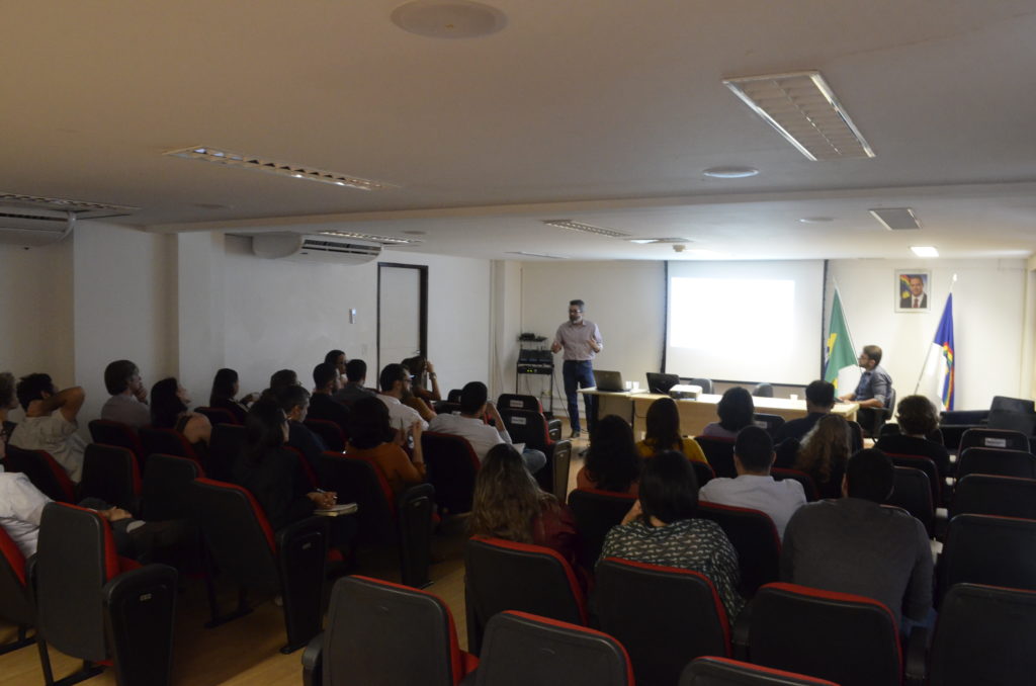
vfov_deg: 47.7
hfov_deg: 67.5
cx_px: 518
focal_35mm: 27
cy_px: 343
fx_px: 775
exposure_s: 1/15
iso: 2800
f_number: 9
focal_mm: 18
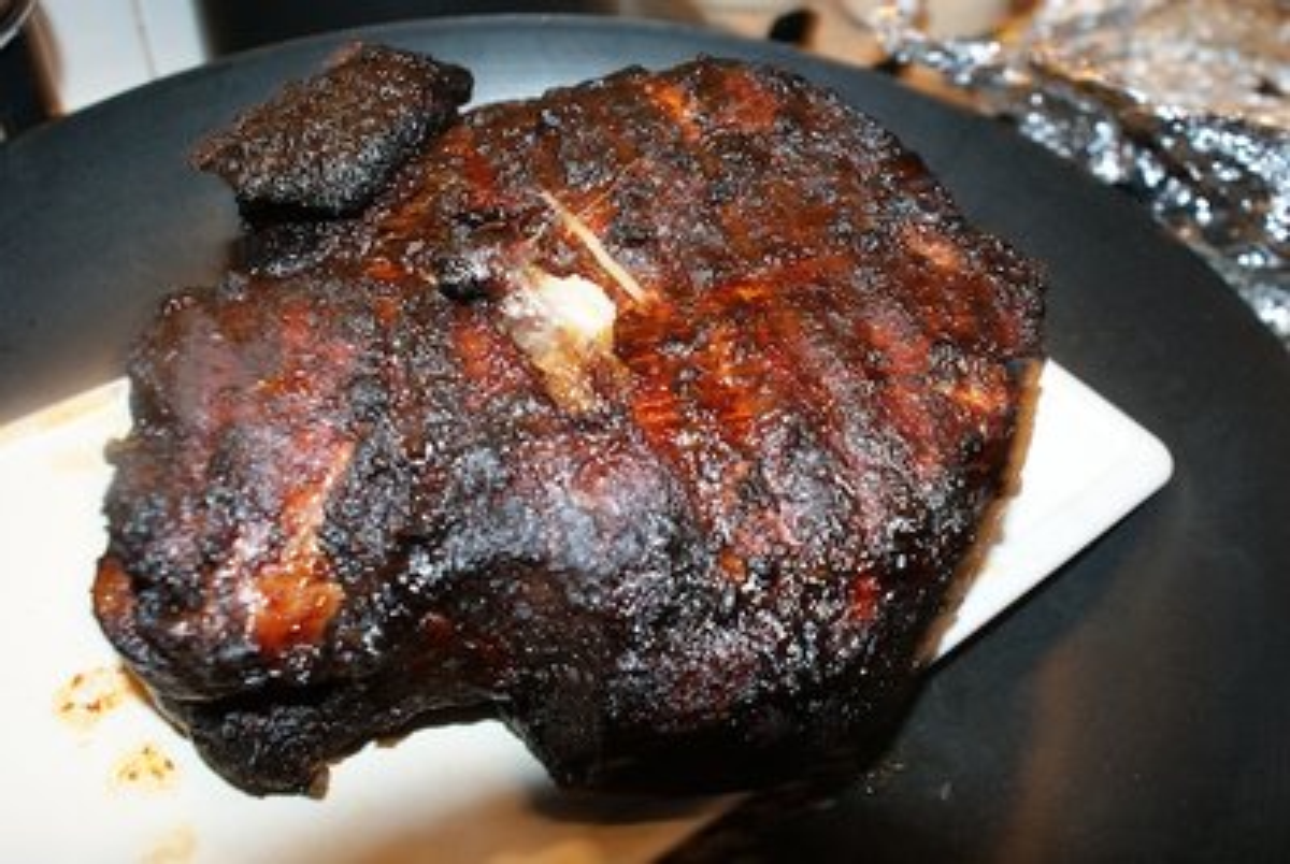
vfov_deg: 43.7
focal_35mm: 30
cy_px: 432
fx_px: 1077
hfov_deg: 61.9
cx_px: 645
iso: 400
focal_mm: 20
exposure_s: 1/60
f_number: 5.6
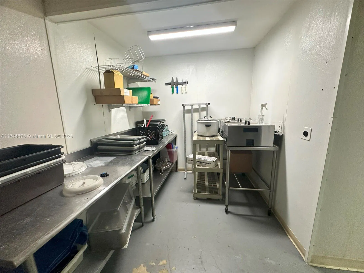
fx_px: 147
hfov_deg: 102.1
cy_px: 136
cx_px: 182
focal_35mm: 14
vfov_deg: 85.7
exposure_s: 1/120
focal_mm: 2.22
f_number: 2.2
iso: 200
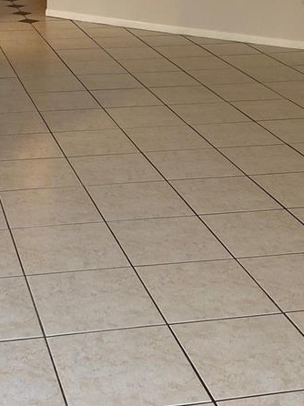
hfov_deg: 20.7
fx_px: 820
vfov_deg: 27.1
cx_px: 56
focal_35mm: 70
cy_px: 68
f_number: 1.8
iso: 64
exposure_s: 1/60
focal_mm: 4.25
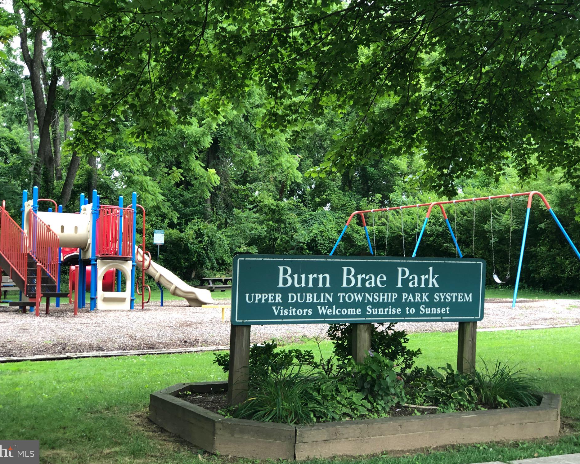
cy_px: 231
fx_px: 1030
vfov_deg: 25.4
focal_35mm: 60
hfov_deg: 31.4
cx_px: 276
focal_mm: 6.6
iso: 50
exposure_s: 1/120
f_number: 2.8
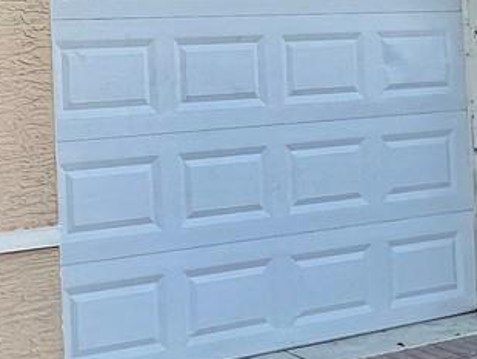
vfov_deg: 21.1
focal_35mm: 67
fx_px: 924
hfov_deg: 26.4
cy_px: -17
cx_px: -60
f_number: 1.8
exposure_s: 1/246
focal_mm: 1.57
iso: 32
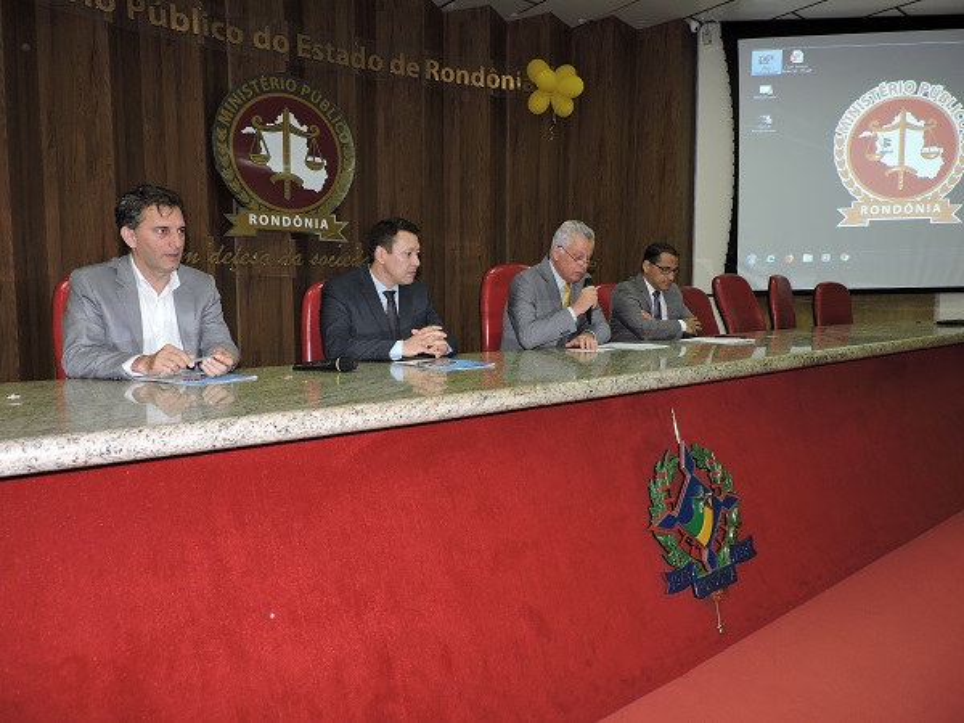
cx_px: 482
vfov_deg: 56.8
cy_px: 362
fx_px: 668
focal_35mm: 24
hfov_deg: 71.6
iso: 200
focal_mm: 4.3
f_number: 3
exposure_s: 1/30
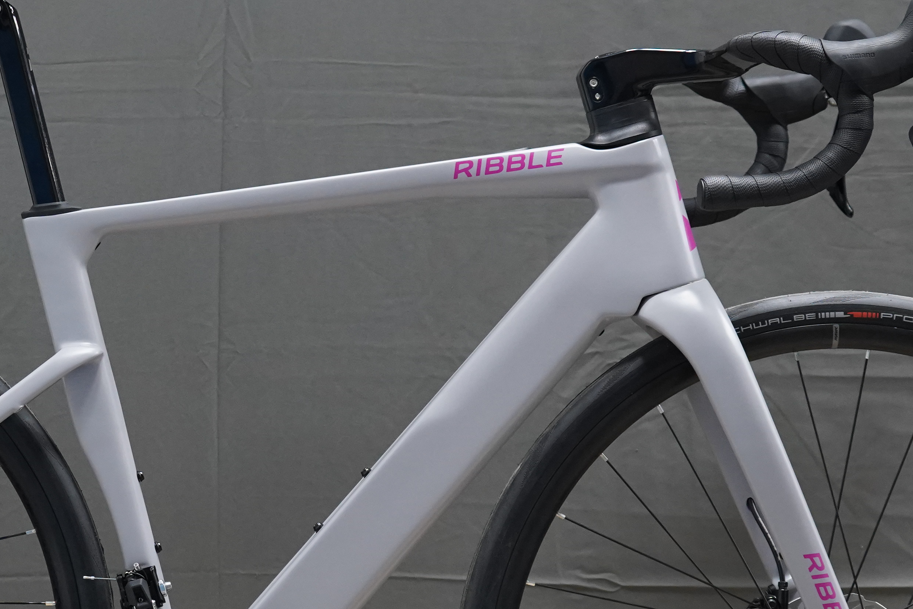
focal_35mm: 169
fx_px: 4286
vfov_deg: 8.1
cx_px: 272
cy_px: 363
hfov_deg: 12.1
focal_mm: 70
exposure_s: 1/160
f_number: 5
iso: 2500
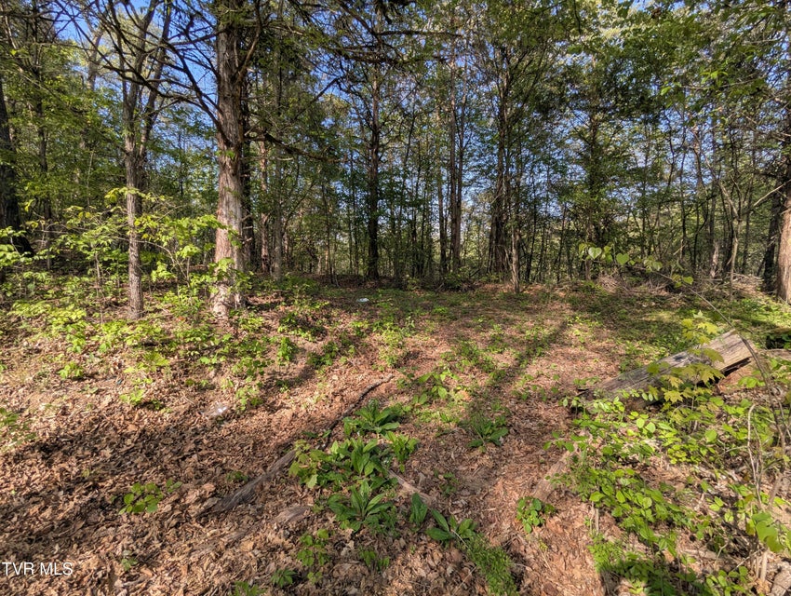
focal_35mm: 16
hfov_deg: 94.4
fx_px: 366
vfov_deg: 78.2
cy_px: 298
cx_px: 396
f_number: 2.2
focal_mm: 2.35
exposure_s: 1/362
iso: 44
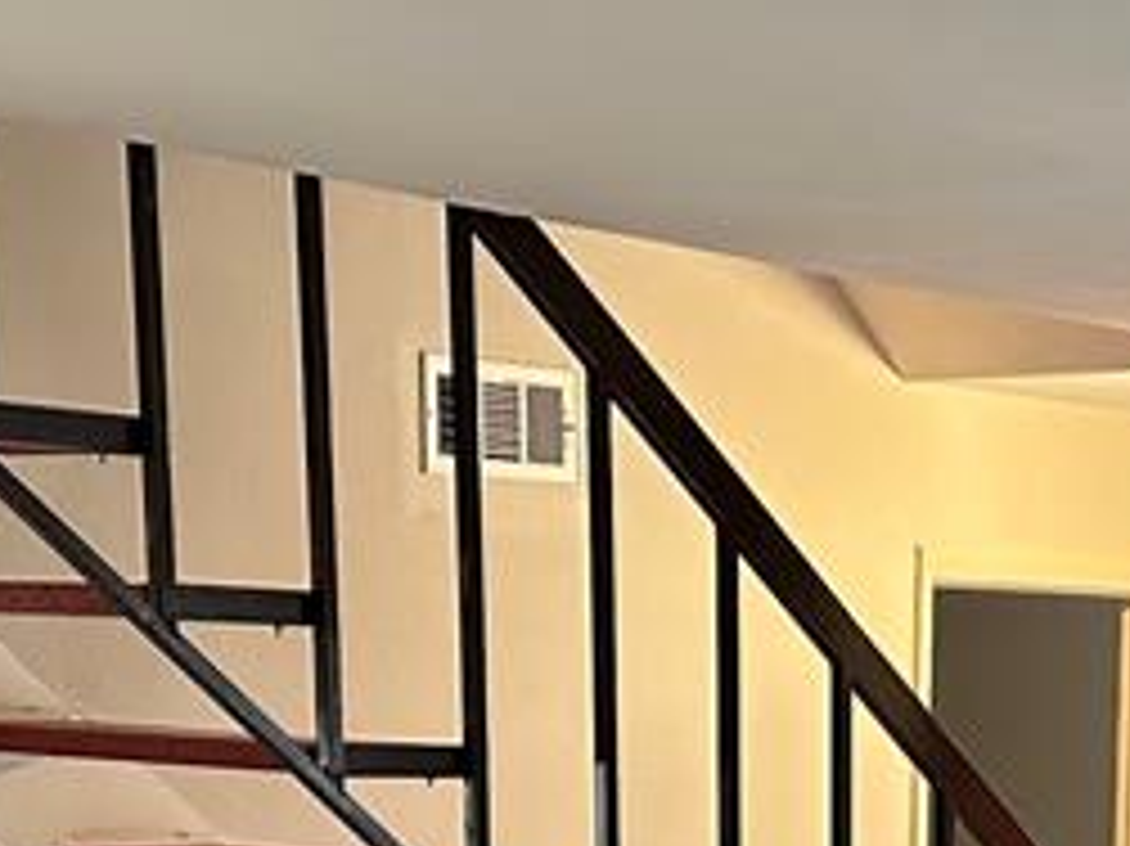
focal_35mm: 98
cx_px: 981
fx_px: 3198
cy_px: 1116
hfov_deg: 19.7
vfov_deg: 14.4
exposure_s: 1/60
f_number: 1.78
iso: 800
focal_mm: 6.86
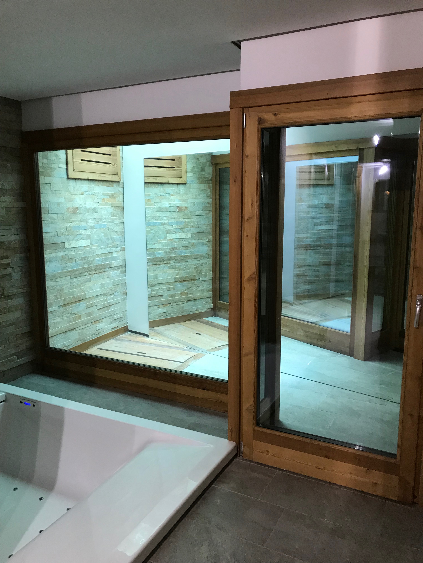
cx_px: 212
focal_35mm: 28
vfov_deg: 63.4
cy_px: 282
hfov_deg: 49.7
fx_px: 456
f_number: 1.8
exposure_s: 1/17
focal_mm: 3.99
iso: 40
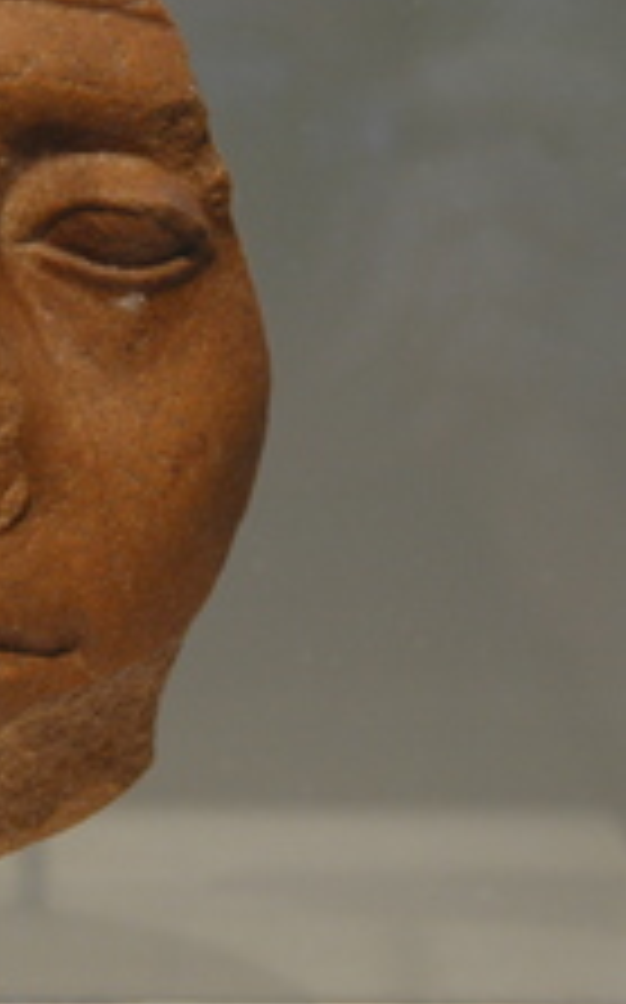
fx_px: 4950
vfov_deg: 11.6
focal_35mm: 181
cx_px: 36
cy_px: 369
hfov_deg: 7.2
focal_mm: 60
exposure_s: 1/20
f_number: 5
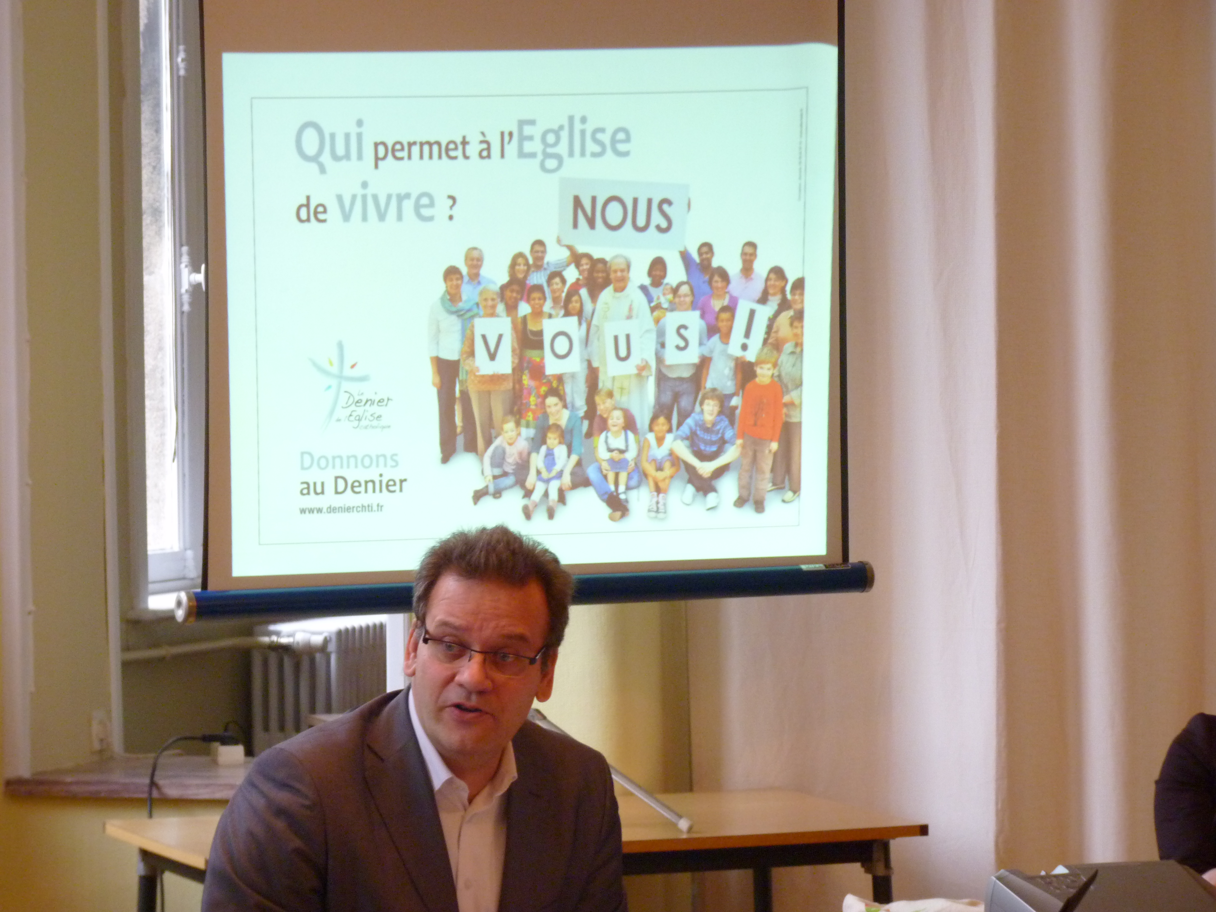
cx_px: 608
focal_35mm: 134
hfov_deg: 14.7
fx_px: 4707
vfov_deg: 11.1
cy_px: 456
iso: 400
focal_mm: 23.7
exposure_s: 1/40
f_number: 3.6
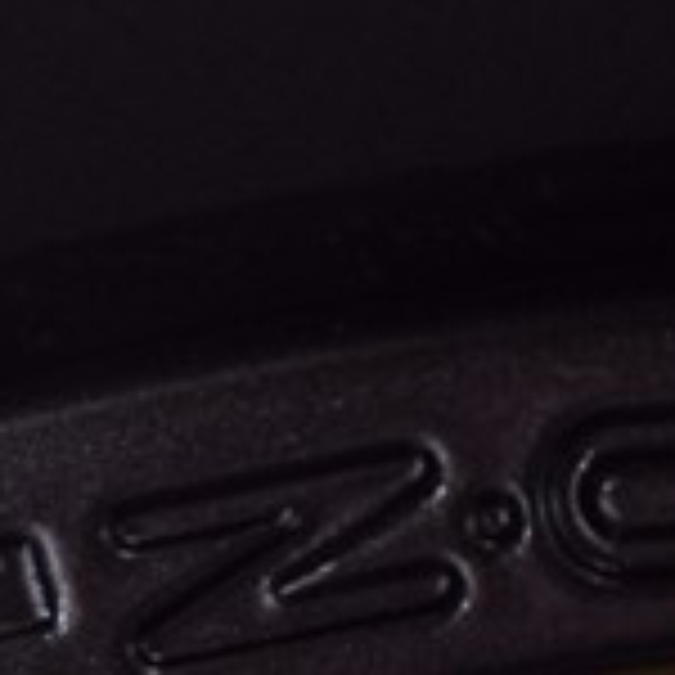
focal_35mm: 272
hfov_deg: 6.4
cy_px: 511
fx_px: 6001
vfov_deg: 6.4
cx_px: 234
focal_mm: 40
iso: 400
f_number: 5
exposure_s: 1/40
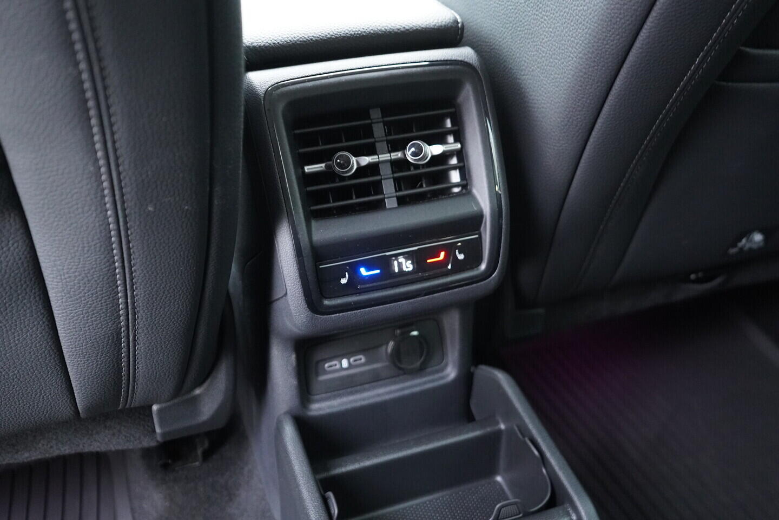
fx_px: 779
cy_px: 260
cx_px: 390
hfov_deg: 53.1
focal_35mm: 36
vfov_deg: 36.9
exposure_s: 1/40
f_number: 2.8
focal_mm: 24
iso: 3200
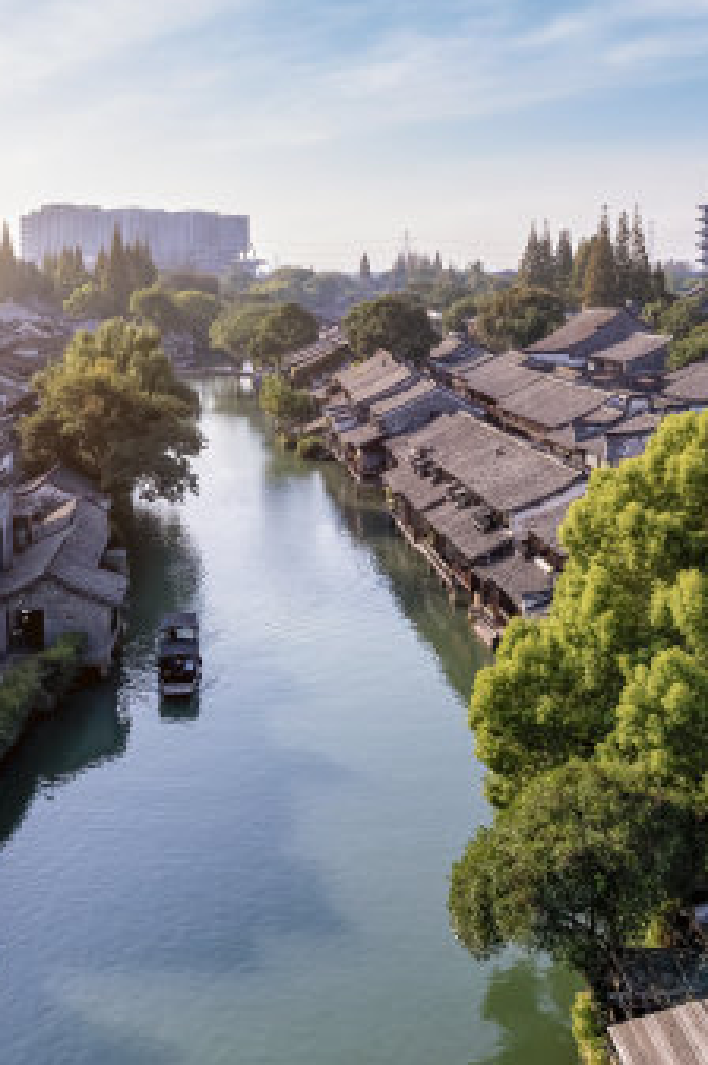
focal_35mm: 40
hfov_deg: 33.2
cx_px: 272
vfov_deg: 48.5
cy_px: 506
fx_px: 1182
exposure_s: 1/1250
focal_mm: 8.38
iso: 100
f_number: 2.8
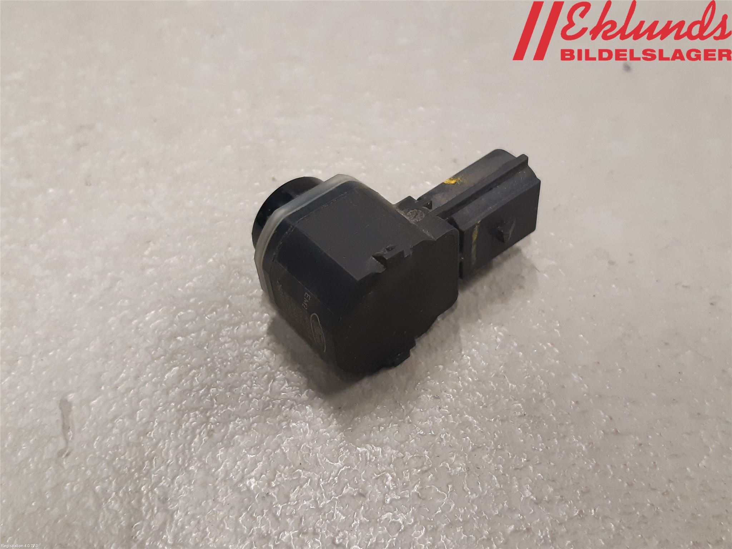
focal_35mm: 26
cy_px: 274
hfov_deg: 67.3
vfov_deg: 53.1
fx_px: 550
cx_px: 366
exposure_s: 1/50
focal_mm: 3.93
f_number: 1.7
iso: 250
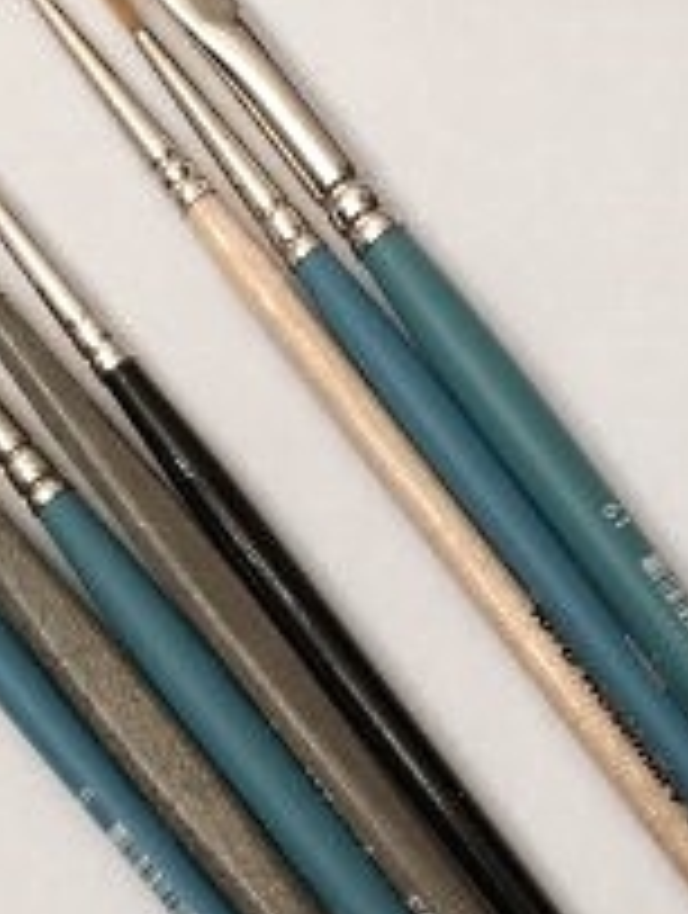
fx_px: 2008
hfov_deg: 19.4
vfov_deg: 25.1
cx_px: 427
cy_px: 754
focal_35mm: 76
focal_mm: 4.15
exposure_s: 1/33
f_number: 2.2
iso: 125
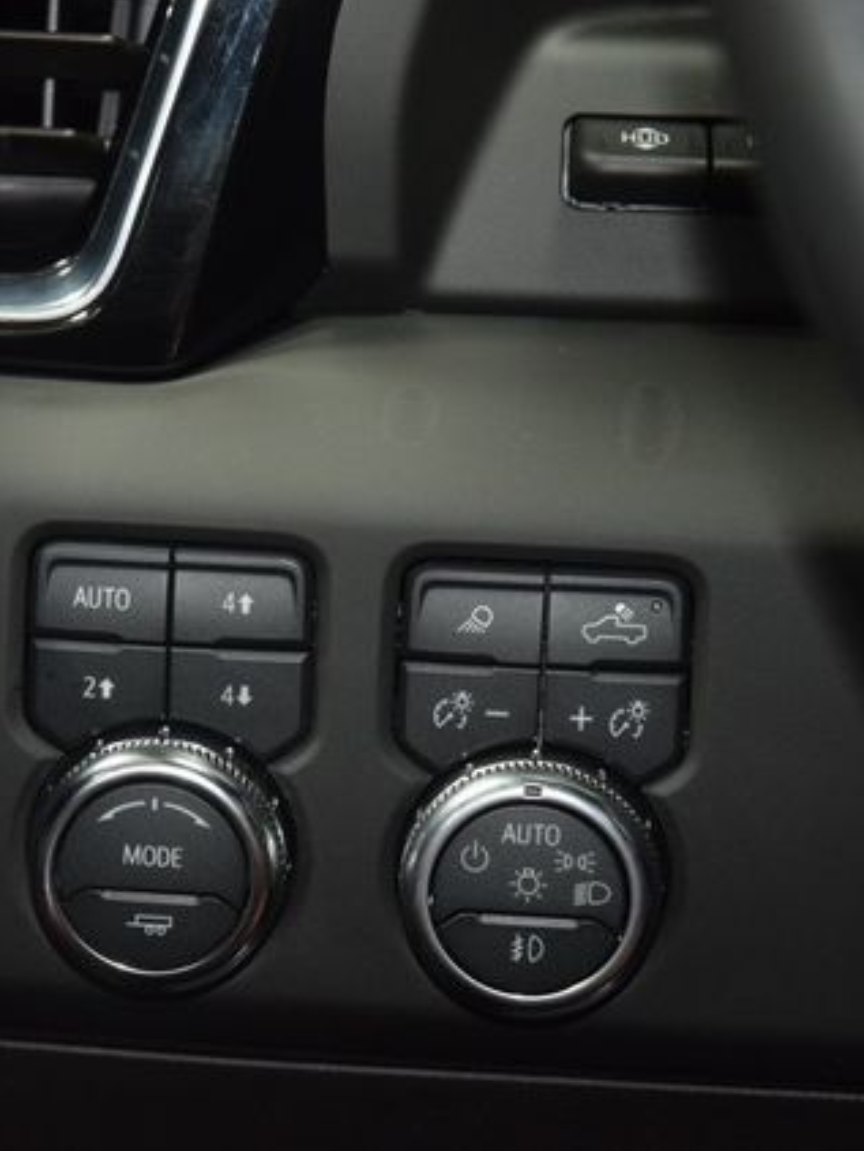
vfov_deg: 12.9
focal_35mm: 153
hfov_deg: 9.7
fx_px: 5087
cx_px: 166
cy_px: 571
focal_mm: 70
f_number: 4.5
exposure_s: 1/30
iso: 2000
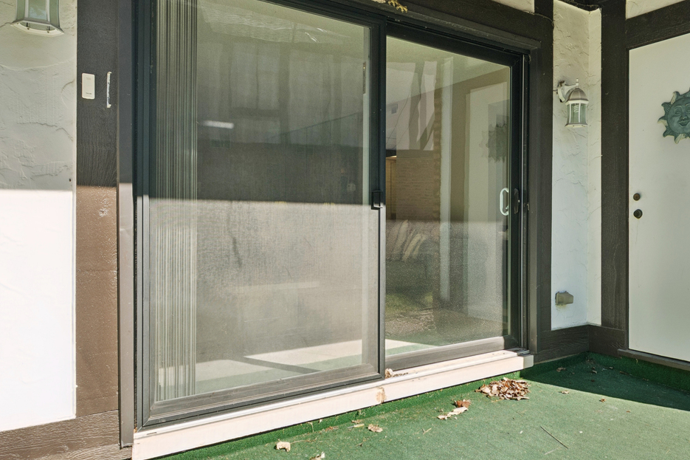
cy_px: 193
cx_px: 406
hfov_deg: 68.9
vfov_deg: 49.3
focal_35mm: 26
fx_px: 498
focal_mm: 10
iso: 250
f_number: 9
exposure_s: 1/100
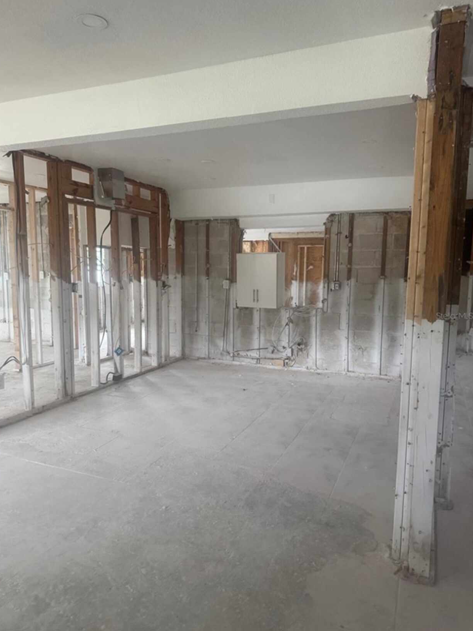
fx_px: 455
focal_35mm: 25
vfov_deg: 69.4
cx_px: 229
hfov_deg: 54.9
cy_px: 316
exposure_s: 1/60
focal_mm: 6.76
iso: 320
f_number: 1.78
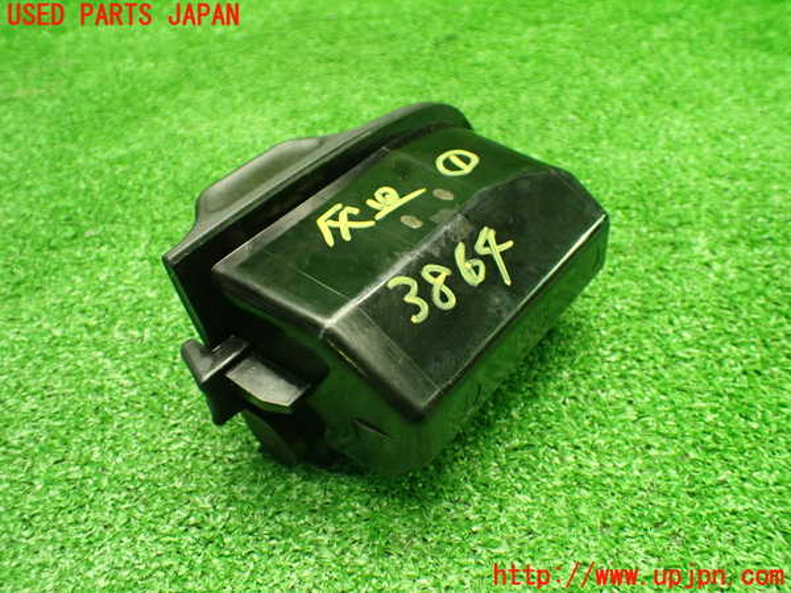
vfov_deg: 46.8
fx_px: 686
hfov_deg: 60.0
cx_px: 396
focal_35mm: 30
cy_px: 296
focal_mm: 5.4
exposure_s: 1/60
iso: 800
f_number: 2.3
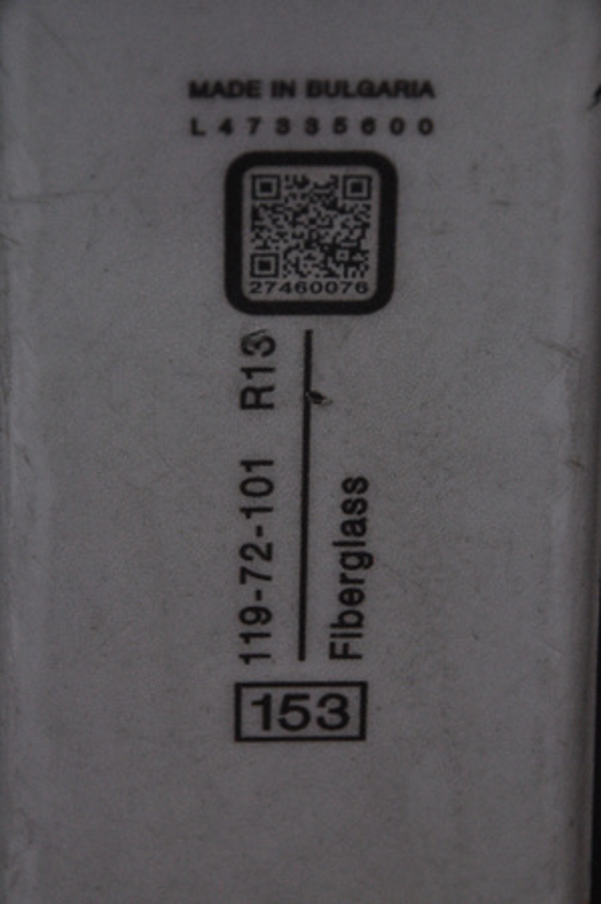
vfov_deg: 13.1
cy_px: 452
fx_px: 3953
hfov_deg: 8.7
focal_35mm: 158
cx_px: 300
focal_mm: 105
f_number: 9.5
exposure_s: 1/125
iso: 3200
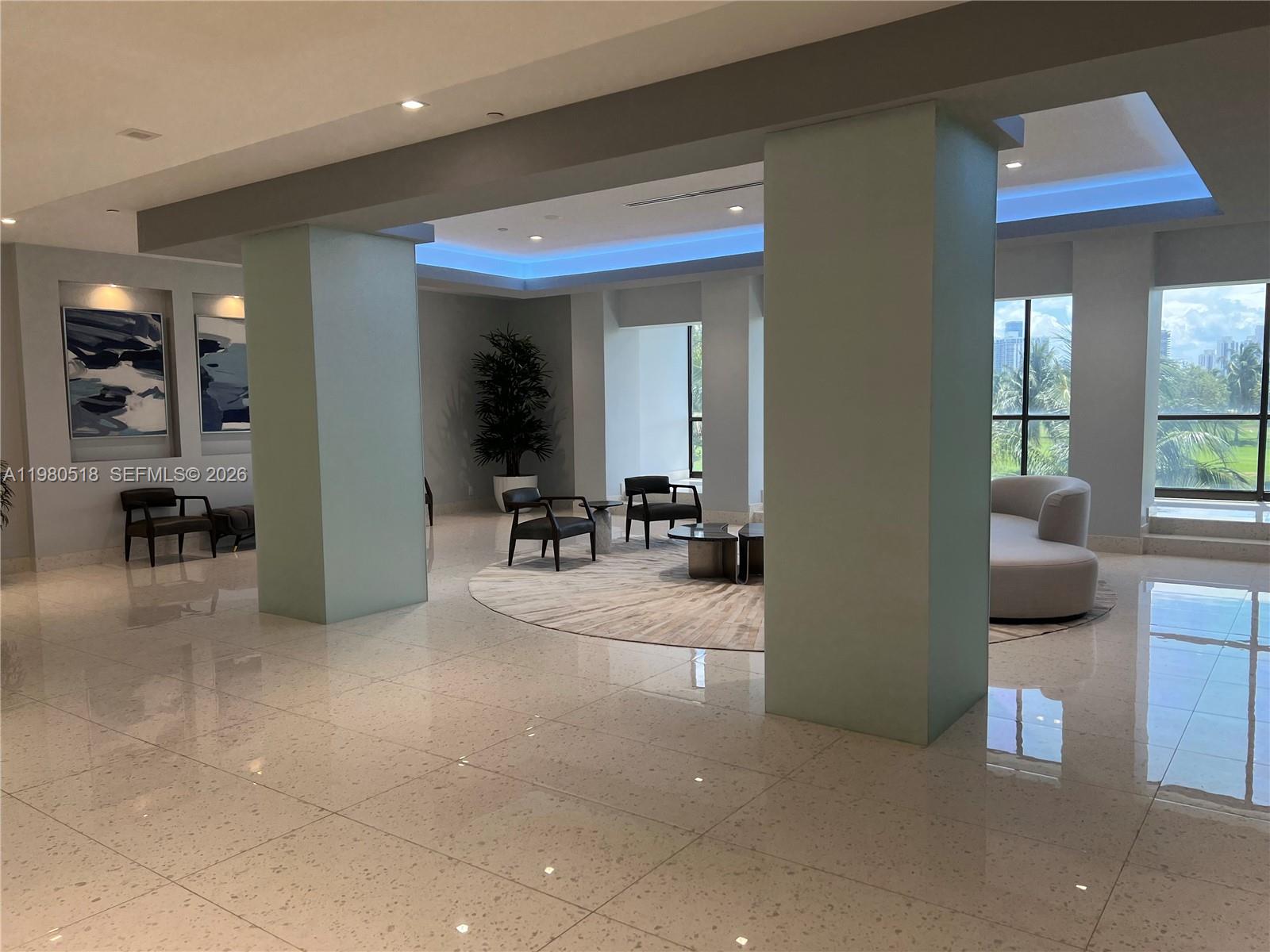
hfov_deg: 67.3
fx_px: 954
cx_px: 635
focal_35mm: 26
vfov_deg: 53.1
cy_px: 476
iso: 64
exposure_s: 1/160
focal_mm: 5.7
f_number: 1.5
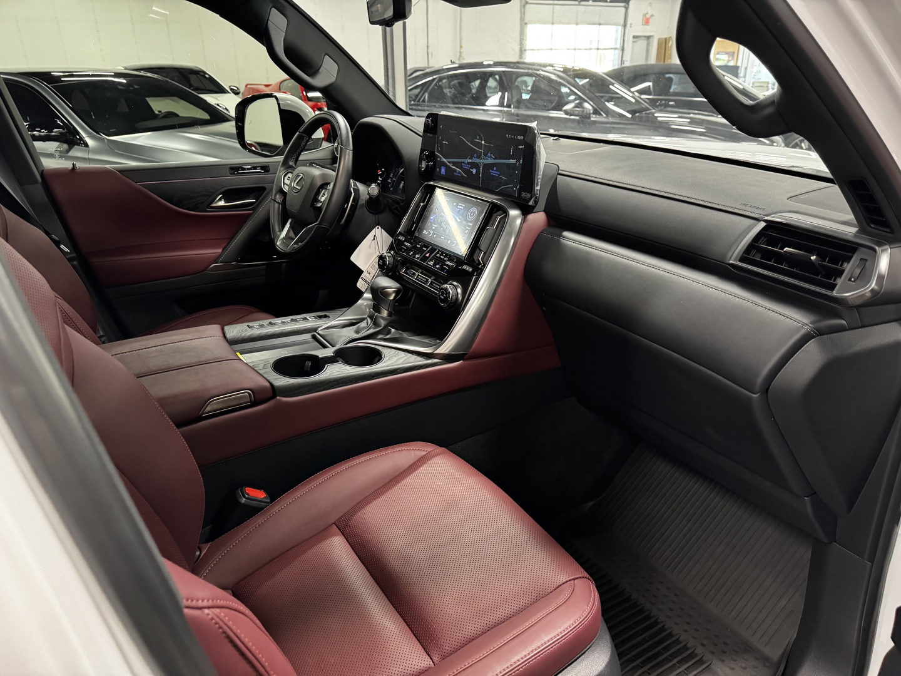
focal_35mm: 24
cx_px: 450
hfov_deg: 71.6
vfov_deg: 56.8
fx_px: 625
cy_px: 338
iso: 800
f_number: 1.78
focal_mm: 6.86
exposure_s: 1/33
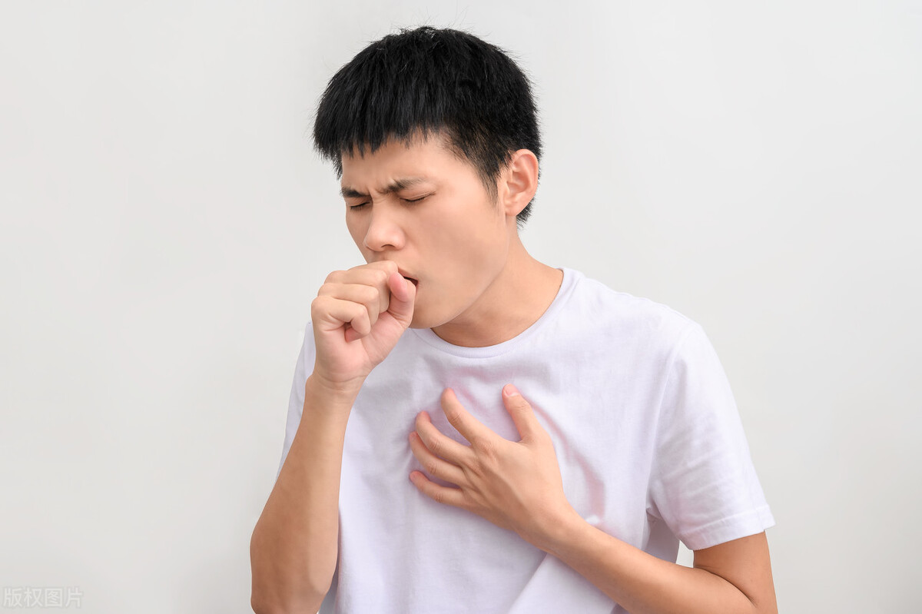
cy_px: 307
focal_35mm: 50
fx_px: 1280
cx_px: 461
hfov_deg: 39.6
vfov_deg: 27.0
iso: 100
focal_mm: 50
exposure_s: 1/60
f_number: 8
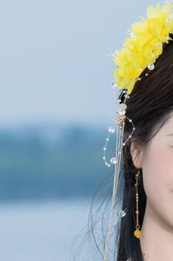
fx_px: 3431
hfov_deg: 2.9
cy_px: 384
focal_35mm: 475
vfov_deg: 4.3
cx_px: 309
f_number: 4
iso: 1250
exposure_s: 1/250
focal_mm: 92
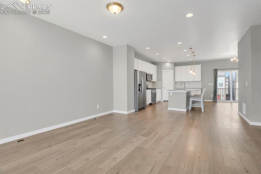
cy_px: 87
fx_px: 123
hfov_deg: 93.3
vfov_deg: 70.4
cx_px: 130
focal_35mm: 17
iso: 5600
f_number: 8
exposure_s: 1/20
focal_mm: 17
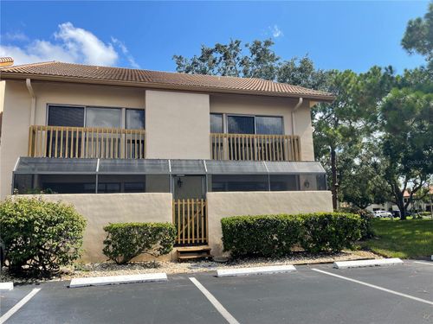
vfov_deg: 54.9
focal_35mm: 25
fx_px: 313
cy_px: 162
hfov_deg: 69.4
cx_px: 216
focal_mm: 5.1
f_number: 1.6
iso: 32
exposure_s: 1/2488
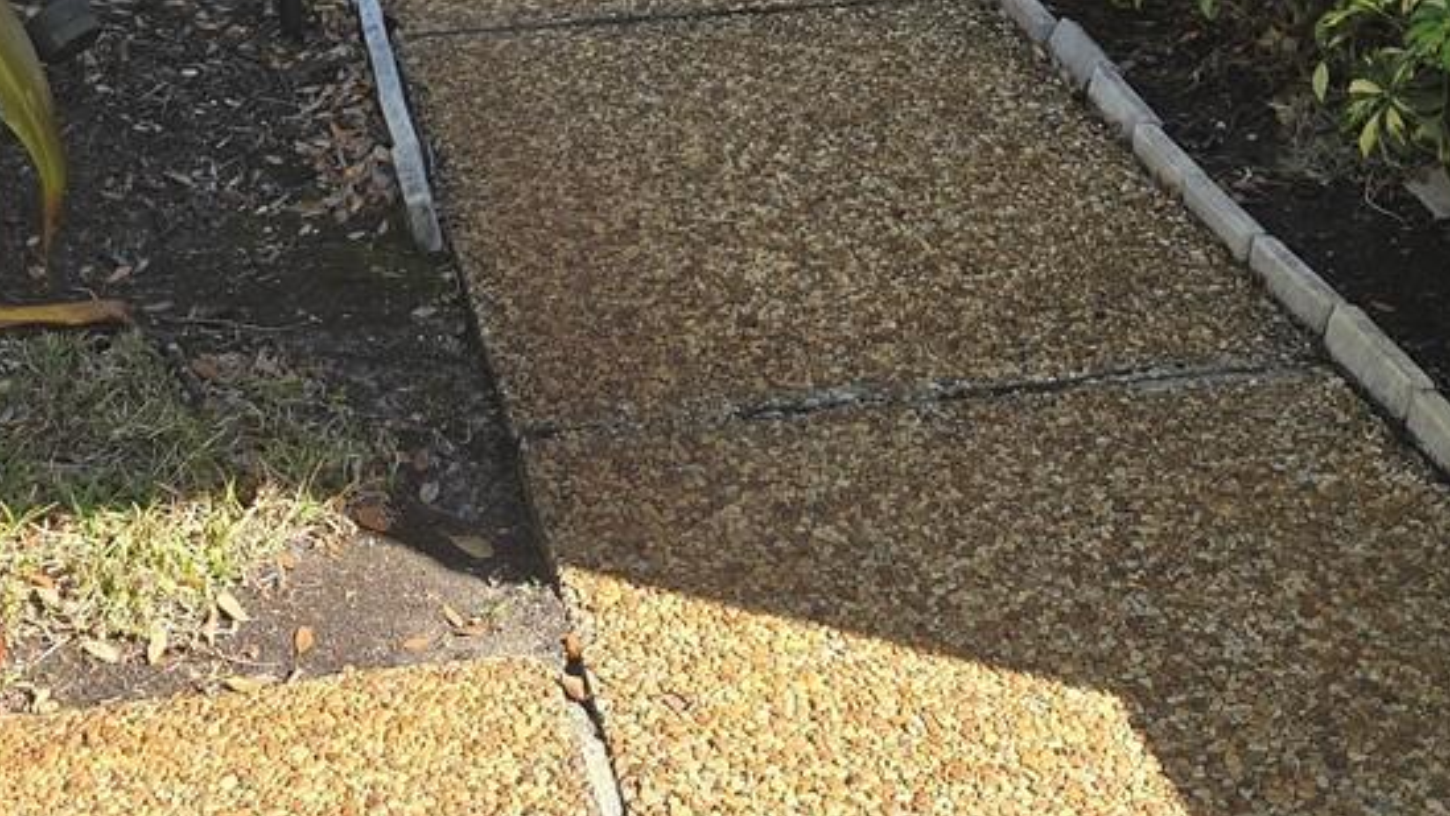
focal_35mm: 73
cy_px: -489
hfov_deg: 28.9
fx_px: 2807
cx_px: 808
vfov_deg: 15.1
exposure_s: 1/228
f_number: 1.7
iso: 12
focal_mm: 6.3
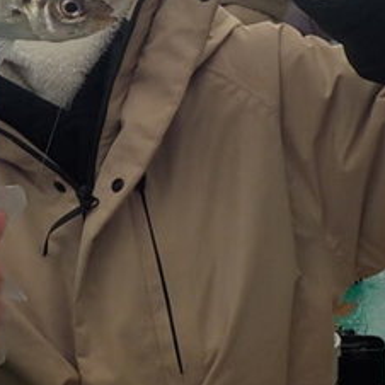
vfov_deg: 22.7
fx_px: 944
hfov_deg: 23.0
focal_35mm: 75
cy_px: 77
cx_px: 141
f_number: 3.3
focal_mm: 4.1
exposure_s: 1/160
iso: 125
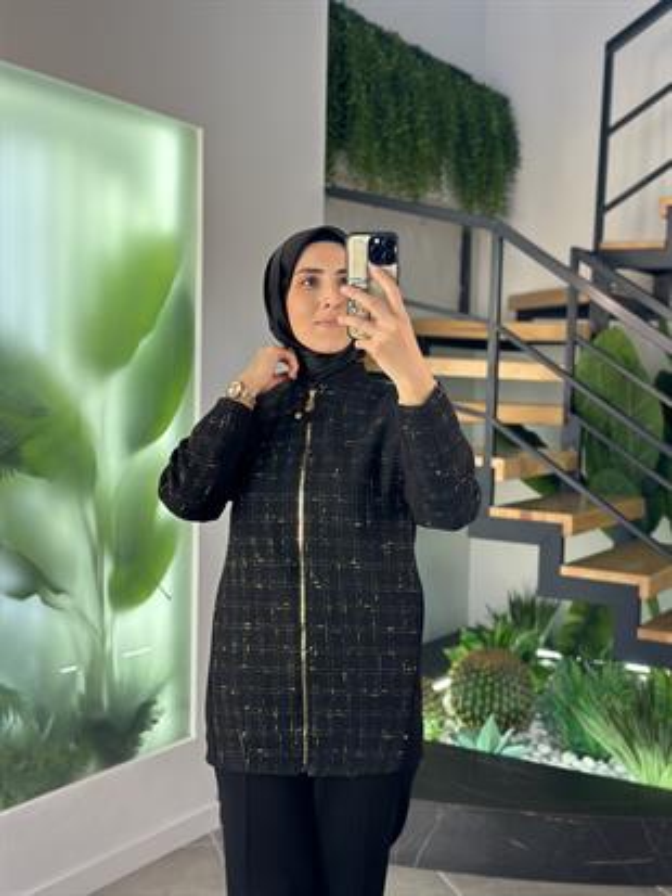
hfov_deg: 30.3
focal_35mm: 48
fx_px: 1242
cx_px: 336
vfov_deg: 39.6
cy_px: 448
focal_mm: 6.86
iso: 80
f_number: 1.78
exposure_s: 1/240
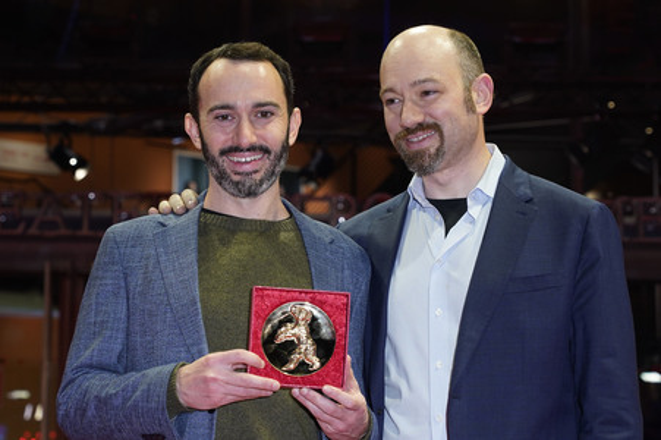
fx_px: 1376
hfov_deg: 27.0
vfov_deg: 18.2
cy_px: 220
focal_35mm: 75
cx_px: 330
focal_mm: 75
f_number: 5.6
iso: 1250
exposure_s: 1/160
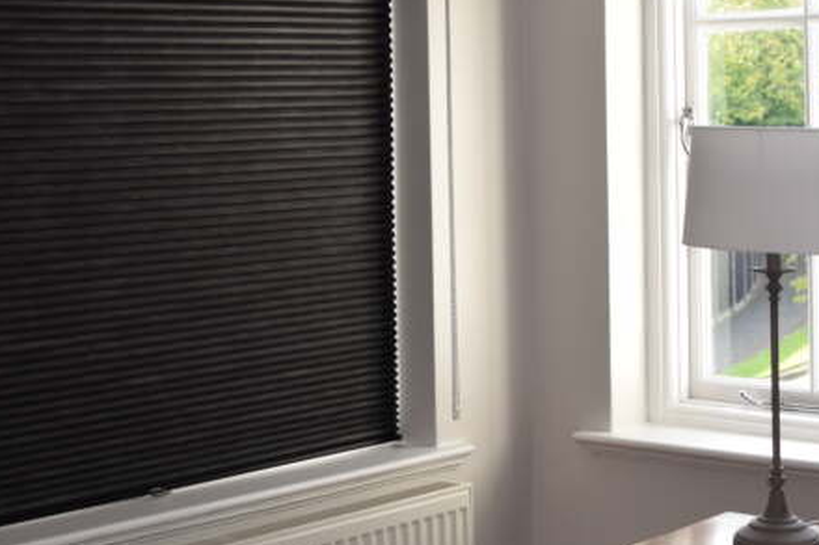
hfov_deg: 22.6
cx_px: 352
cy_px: 80
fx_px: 2047
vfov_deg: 15.0
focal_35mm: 90
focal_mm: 22
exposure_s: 1/125
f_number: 5.6
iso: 220
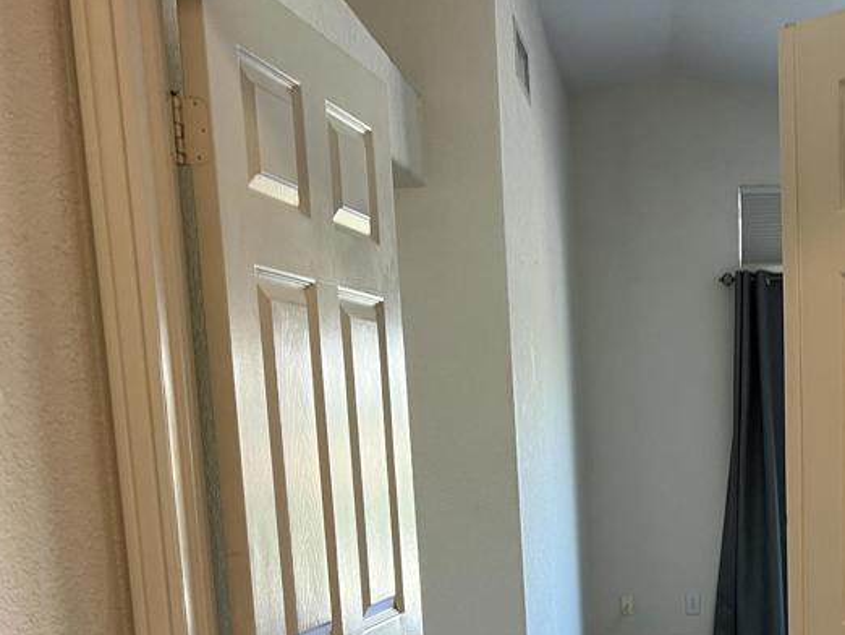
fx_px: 1246
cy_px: 614
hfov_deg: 36.1
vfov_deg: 27.2
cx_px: 686
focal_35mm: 51
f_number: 1.5
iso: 100
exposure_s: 1/60
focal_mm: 5.7
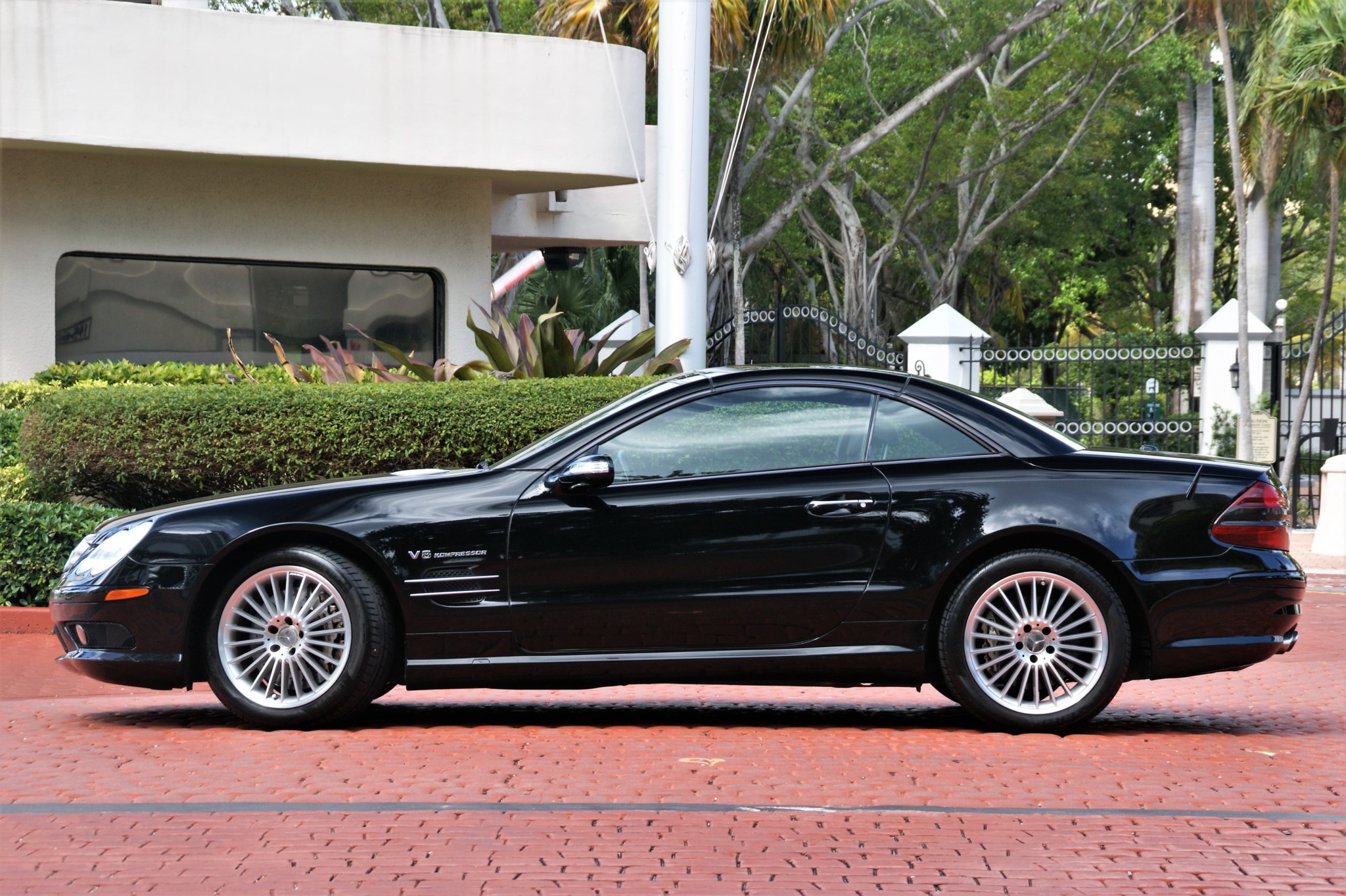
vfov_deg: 12.2
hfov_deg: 18.2
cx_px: 673
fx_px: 4204
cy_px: 448
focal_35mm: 112
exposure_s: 1/25
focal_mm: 75
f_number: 10
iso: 100
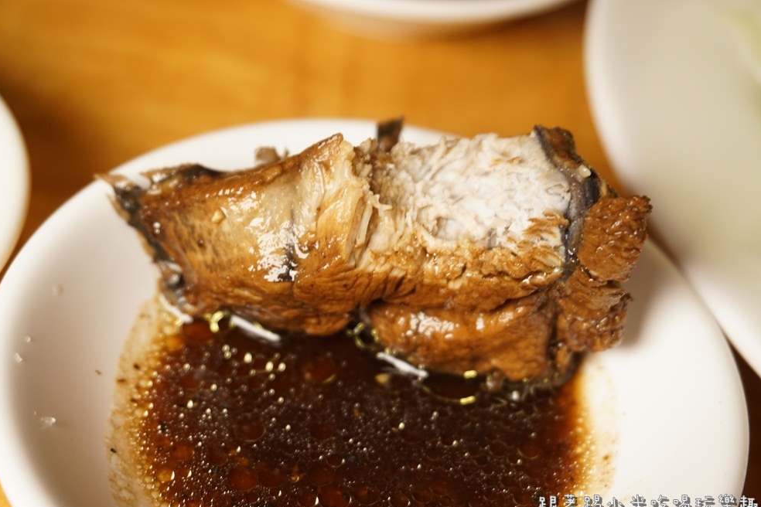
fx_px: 1089
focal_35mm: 52
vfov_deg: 26.2
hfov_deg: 38.5
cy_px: 263
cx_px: 380
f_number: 5
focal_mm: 33
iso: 500
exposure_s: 1/60
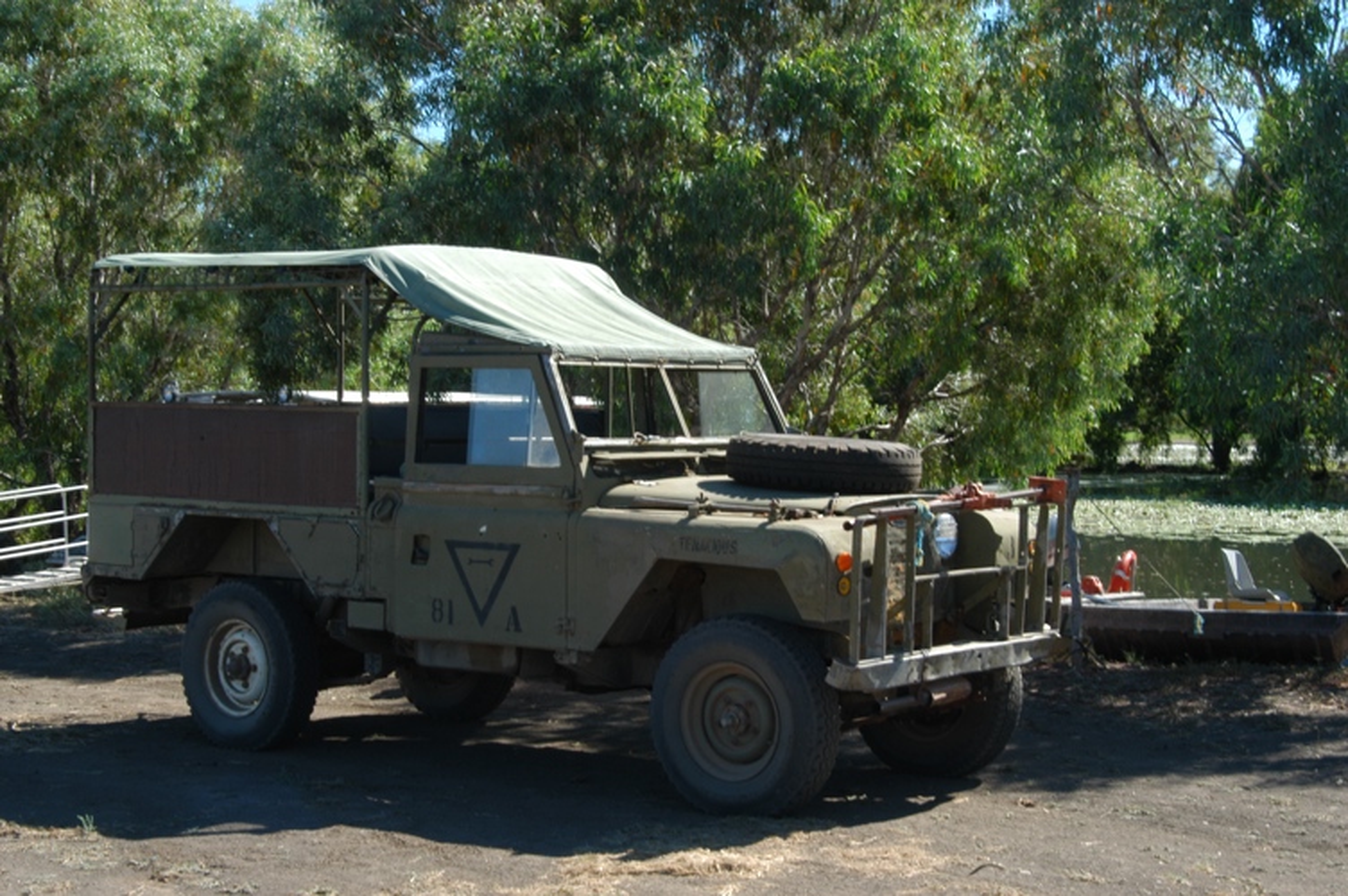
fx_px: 2357
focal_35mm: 63
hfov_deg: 31.9
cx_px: 674
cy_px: 448
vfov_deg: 21.5
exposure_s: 1/30
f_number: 22
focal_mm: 42
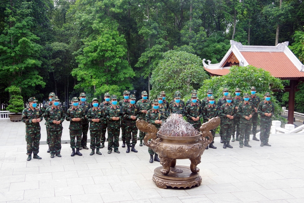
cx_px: 152
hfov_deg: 42.7
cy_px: 102
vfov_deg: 29.2
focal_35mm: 46
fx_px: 388
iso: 400
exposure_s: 1/160
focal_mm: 31
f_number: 7.1
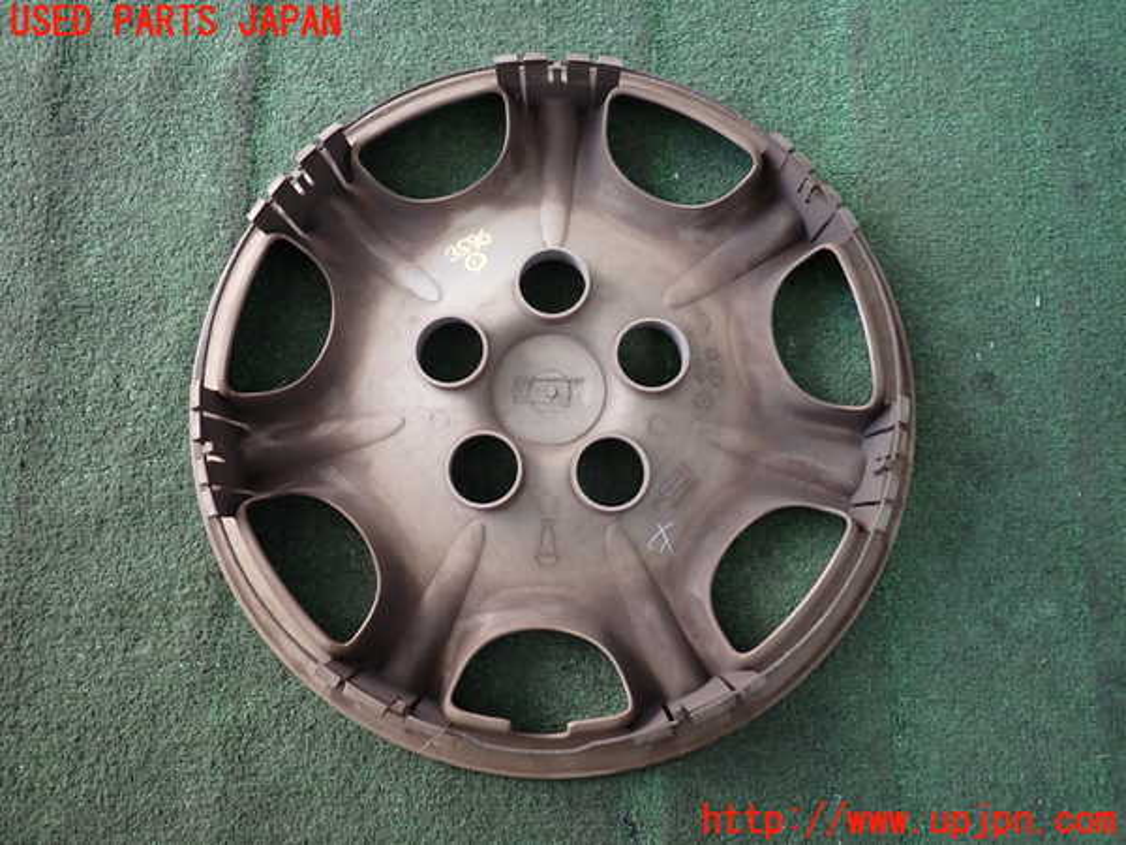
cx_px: 563
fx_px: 813
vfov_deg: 54.9
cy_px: 422
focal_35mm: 25
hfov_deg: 69.4
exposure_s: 1/60
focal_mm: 4.5
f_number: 2
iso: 100
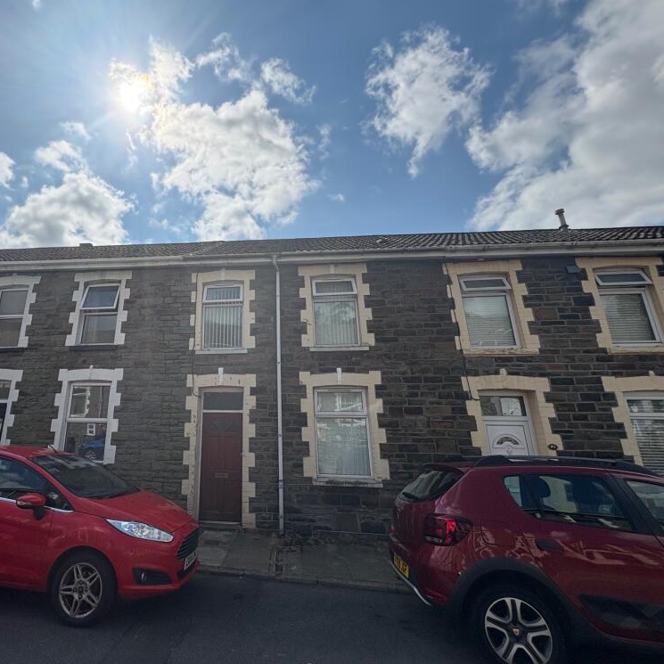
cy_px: 324
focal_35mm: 17
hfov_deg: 81.7
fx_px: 369
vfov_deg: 84.0
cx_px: 232
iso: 64
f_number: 2.2
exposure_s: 1/4630
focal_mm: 2.22
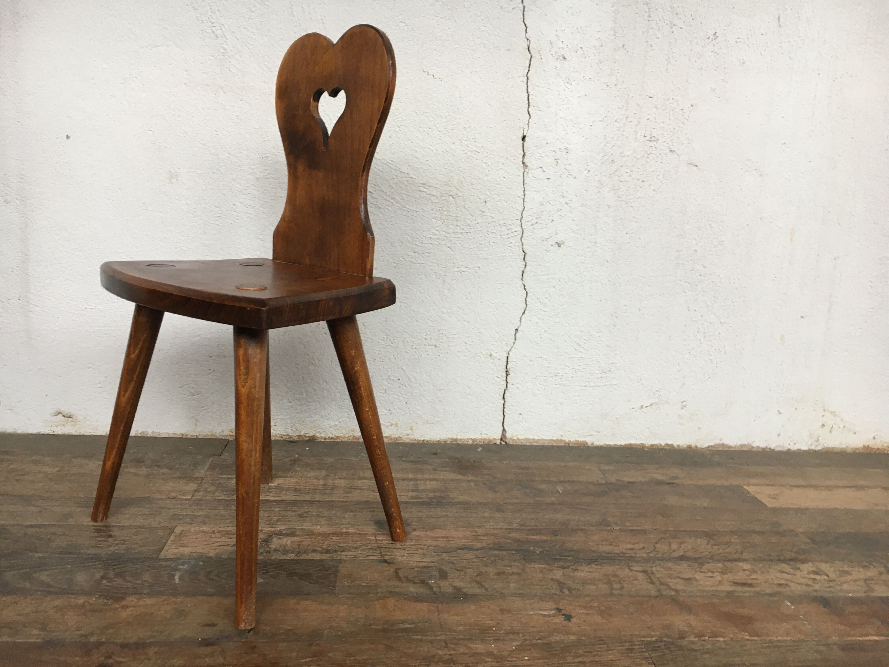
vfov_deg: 48.2
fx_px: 745
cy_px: 334
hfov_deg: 61.7
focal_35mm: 29
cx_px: 444
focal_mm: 4.15
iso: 80
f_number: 2.2
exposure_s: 1/33
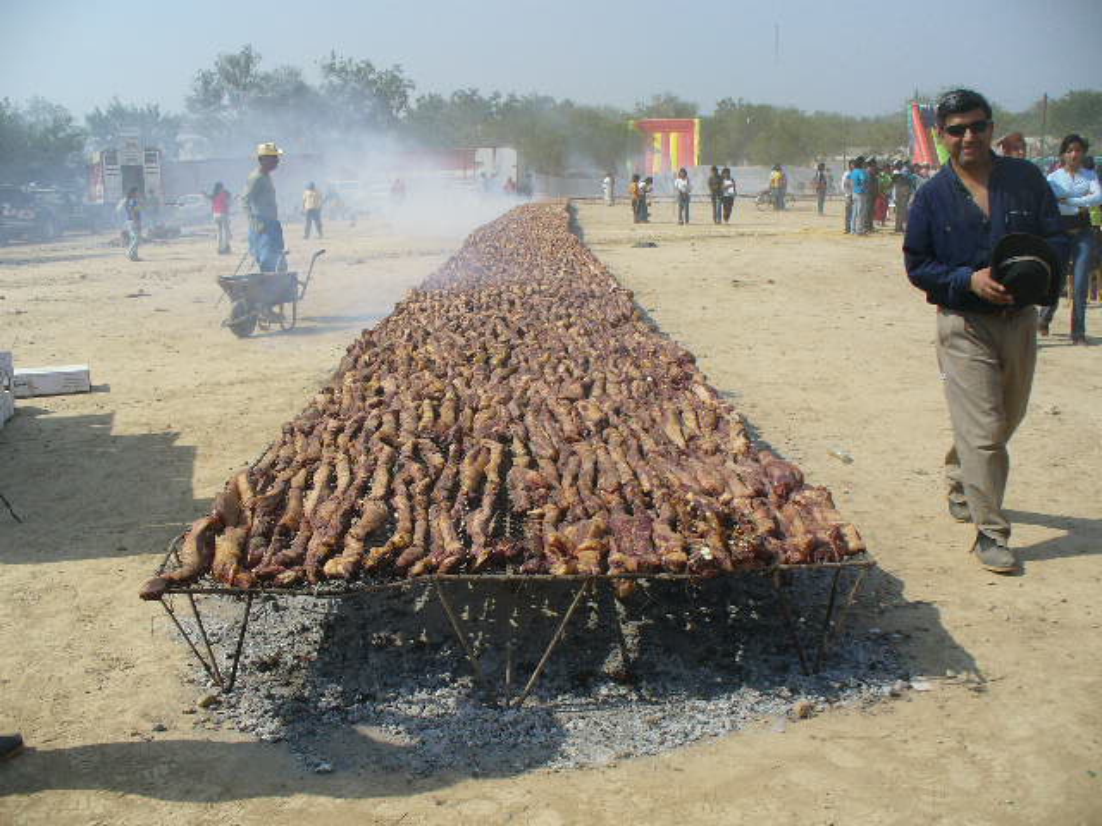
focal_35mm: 37
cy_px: 413
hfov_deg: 50.1
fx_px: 1178
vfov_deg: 38.7
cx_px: 551
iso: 80
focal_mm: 6.1
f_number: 5.6
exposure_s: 1/400
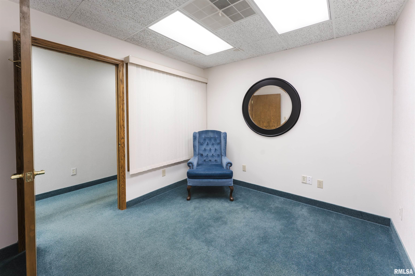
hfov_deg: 104.3
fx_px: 161
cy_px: 138
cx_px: 208
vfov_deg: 81.2
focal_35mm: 14
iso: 100
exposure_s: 1
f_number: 8
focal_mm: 14
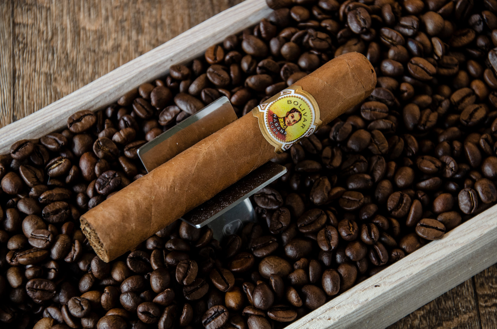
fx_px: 1860
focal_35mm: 135
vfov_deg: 10.1
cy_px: 164
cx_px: 248
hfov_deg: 15.2
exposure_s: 1/80
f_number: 5.6
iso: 800
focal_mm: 90
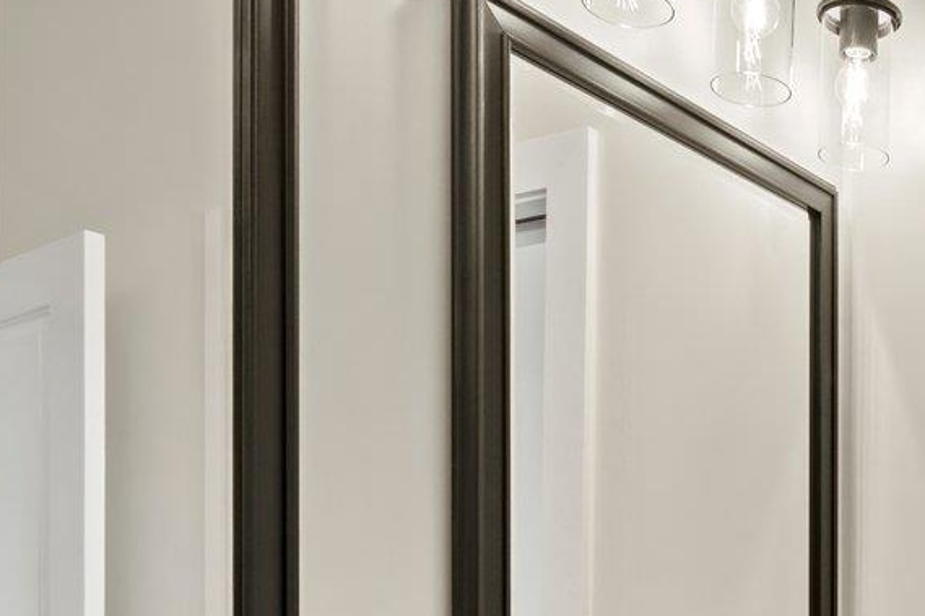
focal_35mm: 54
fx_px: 1387
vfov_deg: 23.1
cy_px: 721
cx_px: 1023
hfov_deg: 32.4
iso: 800
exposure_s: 1/13
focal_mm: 10
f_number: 9
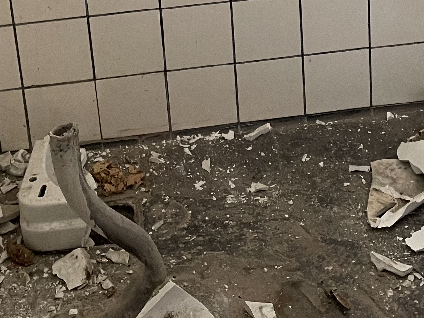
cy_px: -166
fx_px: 992
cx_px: 266
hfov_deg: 24.1
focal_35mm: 81
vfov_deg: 16.5
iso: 160
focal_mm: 4.2
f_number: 1.6
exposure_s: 1/60
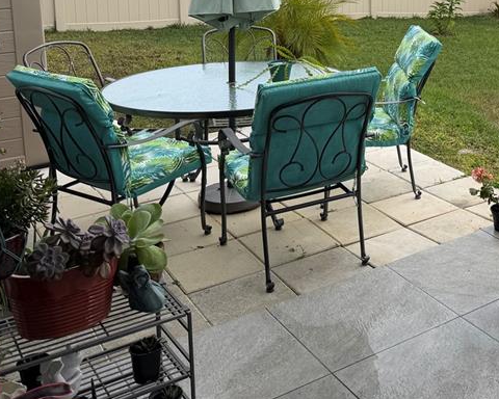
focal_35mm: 50
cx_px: 454
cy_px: 4
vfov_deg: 28.5
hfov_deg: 35.1
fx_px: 738
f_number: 1.78
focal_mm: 6.76
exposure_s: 1/3021
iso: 80
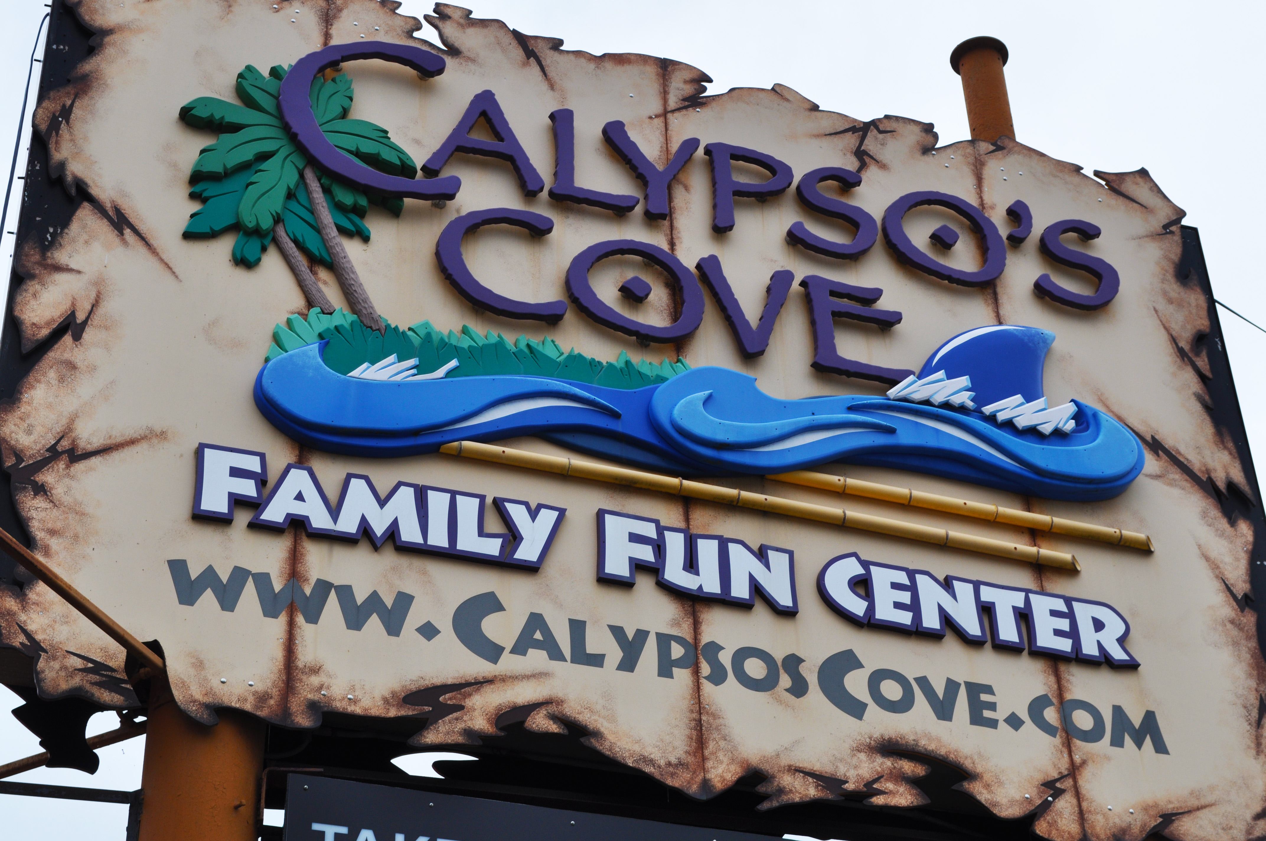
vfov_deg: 19.7
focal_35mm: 69
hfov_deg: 29.3
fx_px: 2424
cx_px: 633
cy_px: 420
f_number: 10
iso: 200
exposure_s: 1/400
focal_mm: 46
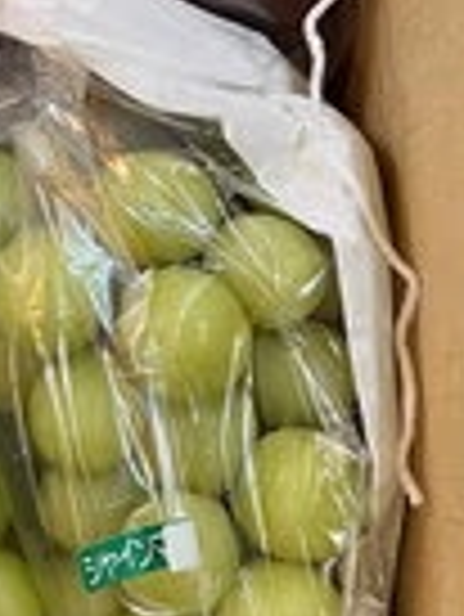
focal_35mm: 76
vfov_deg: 25.6
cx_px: -81
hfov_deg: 18.5
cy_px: 238
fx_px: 1356
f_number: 1.5
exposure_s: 1/60
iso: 320
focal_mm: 5.7
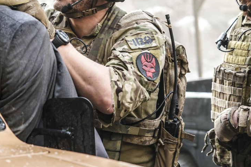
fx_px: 892
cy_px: 45
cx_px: 129
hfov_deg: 16.0
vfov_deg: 10.7
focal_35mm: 128
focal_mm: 77
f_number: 4.5
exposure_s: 1/200
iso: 640
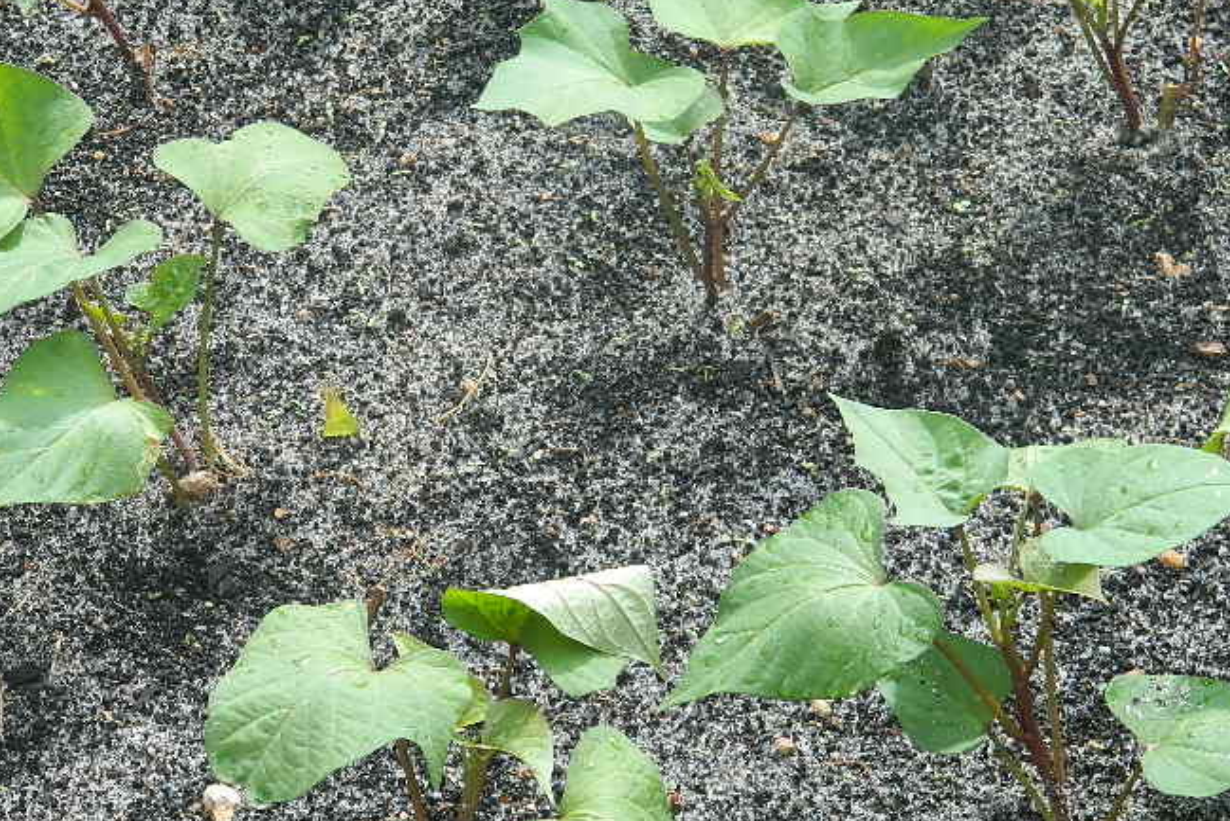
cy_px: 417
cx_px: 417
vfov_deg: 8.1
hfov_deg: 12.1
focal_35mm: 169
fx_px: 5775
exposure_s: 1/100
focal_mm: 18.6
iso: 80
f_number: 4.5
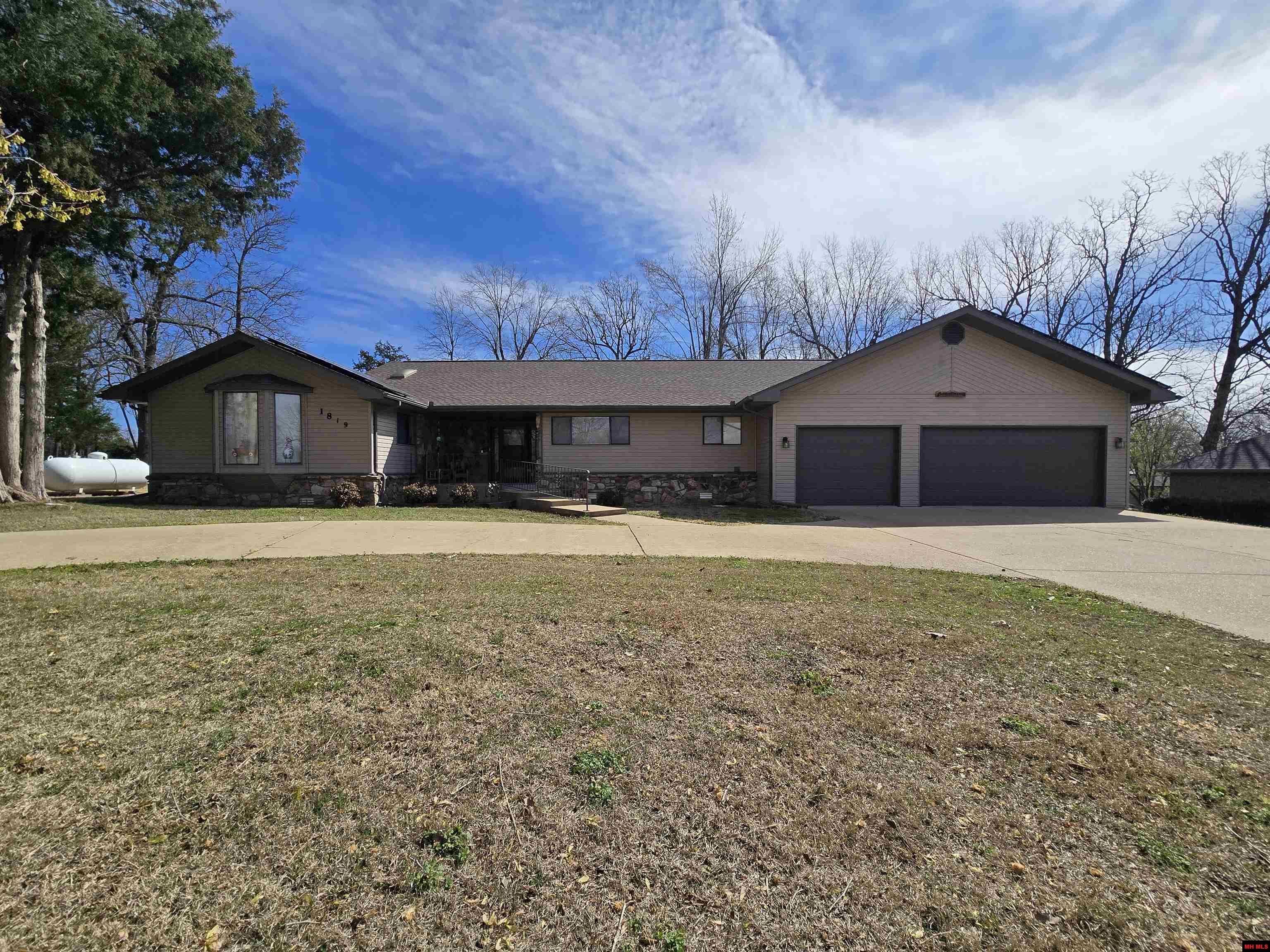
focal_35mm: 13
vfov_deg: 89.9
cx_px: 635
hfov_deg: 106.2
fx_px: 477
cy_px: 476
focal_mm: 2.2
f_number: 2.2
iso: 50
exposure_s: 1/5285
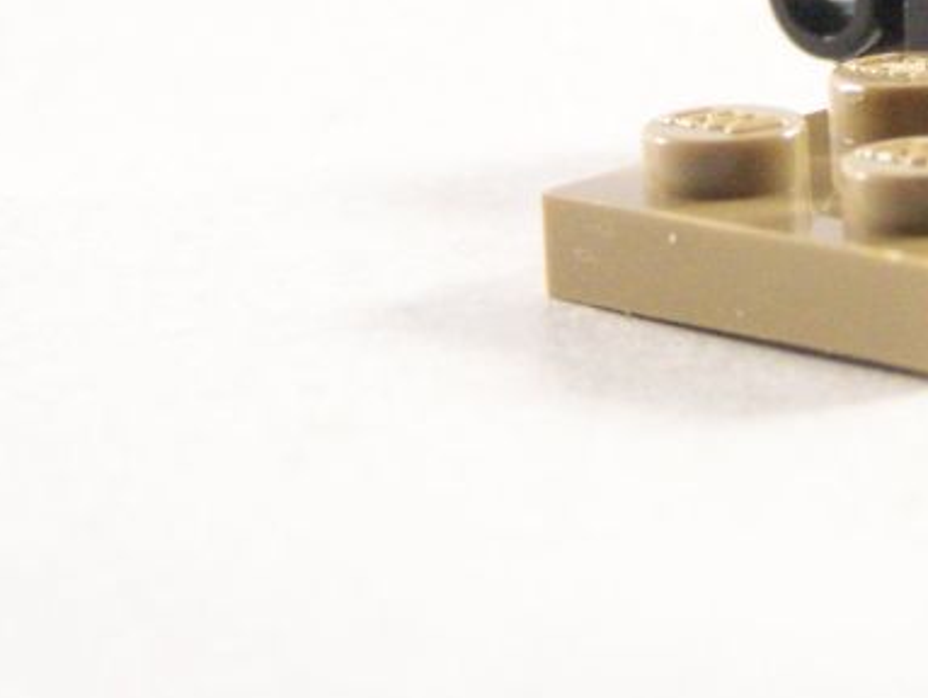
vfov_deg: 6.8
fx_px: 5877
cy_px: -22
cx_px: 969
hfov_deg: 9.0
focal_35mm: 219
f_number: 3.2
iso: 400
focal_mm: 13.7
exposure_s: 1/60
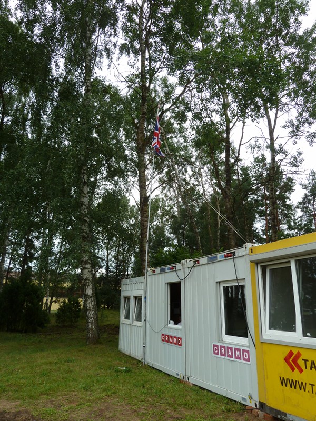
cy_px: 210
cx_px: 158
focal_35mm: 25
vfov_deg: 69.4
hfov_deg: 54.9
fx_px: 304
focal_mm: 4.1
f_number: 4
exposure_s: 1/100
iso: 80
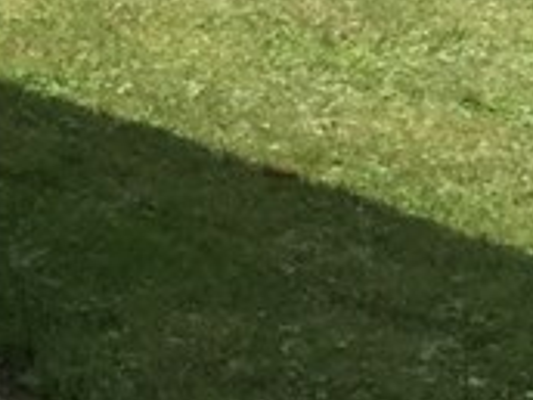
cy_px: -319
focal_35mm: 185
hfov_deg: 8.9
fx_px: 2849
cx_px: -1032
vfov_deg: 7.8
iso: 25
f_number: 2.4
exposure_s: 1/959
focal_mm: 3.3
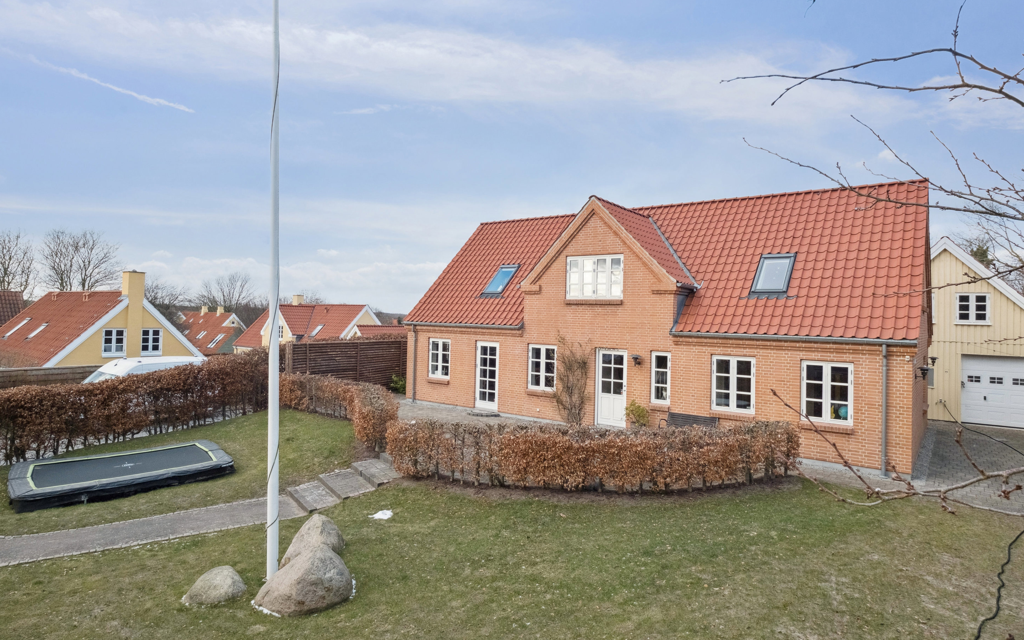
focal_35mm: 20
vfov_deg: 59.7
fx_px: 558
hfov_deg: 85.1
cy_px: 325
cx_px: 519
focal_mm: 12.6
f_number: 8
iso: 800
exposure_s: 1/250
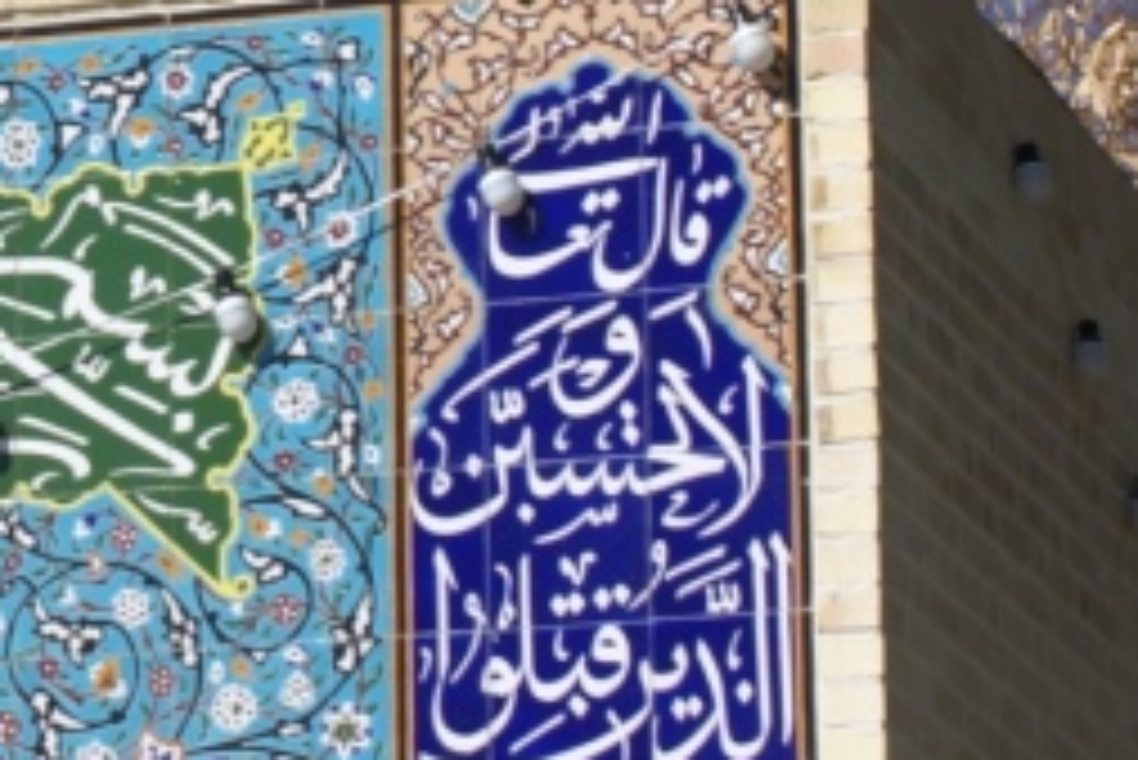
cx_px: -364
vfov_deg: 5.6
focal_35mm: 243
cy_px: -88
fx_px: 7686
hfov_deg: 8.3
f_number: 9
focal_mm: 40
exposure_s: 1/320
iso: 100
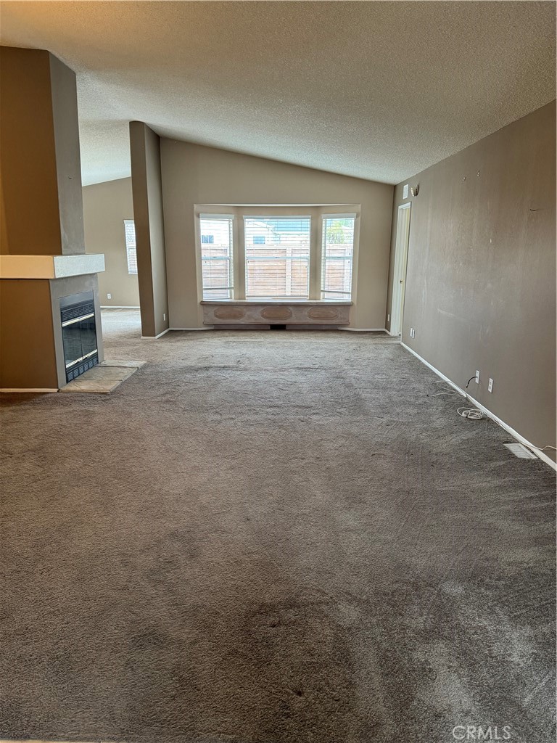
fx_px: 515
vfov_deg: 71.6
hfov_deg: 56.8
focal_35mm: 24
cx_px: 278
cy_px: 372
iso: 250
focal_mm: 6.86
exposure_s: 1/60
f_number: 1.78
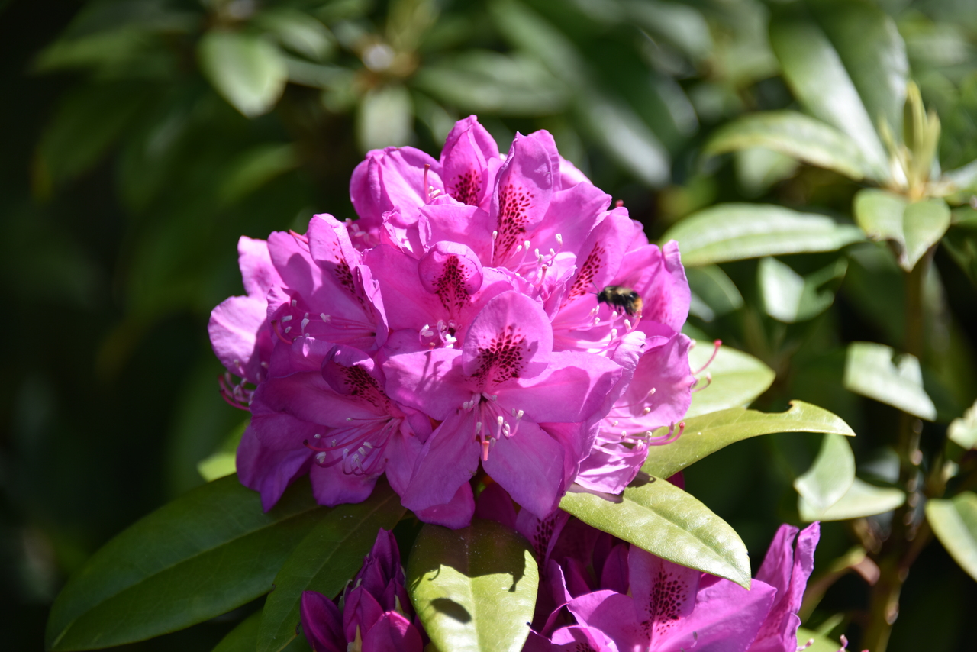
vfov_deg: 4.6
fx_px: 8143
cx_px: 488
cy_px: 326
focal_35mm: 300
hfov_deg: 6.9
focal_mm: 300
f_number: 5.6
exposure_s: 1/640
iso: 280
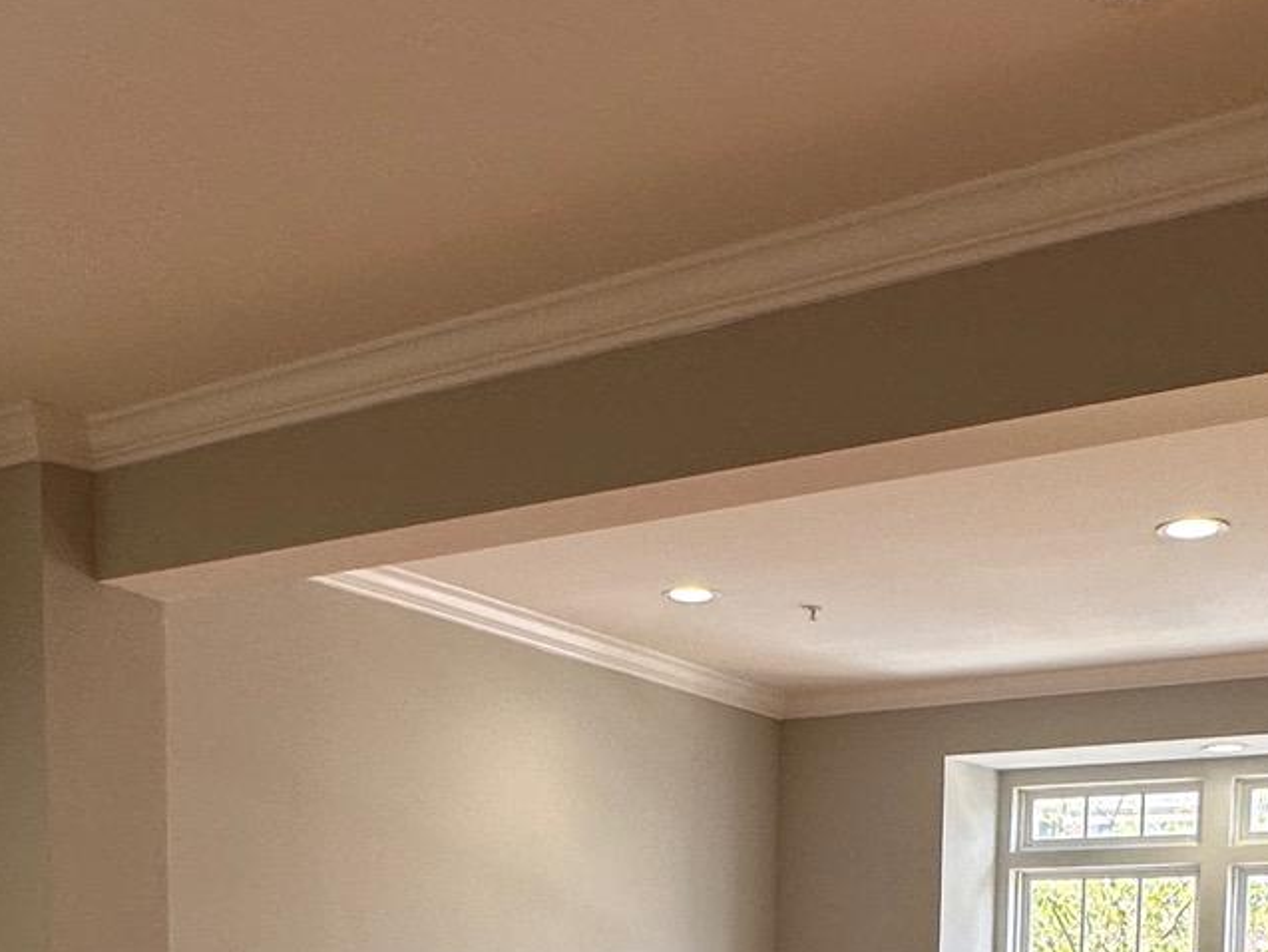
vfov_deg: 28.2
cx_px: 627
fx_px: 1649
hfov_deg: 42.1
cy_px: 1133
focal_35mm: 45
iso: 80
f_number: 2.2
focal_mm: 2.22
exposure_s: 1/120
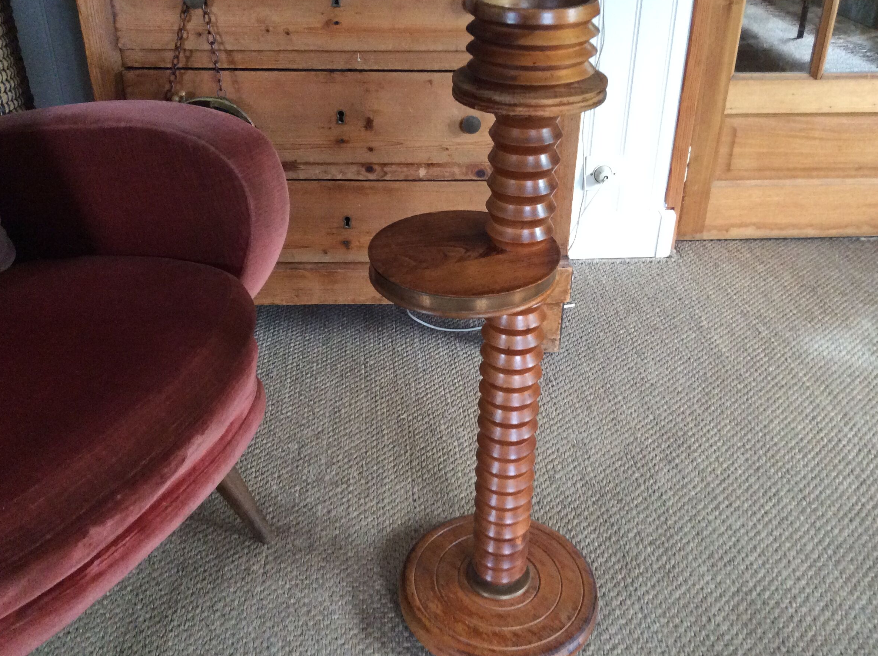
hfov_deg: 52.7
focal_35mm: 35
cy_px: 318
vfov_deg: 40.6
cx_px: 436
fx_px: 886
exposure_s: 1/25
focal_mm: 3.3
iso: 200
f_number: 2.4
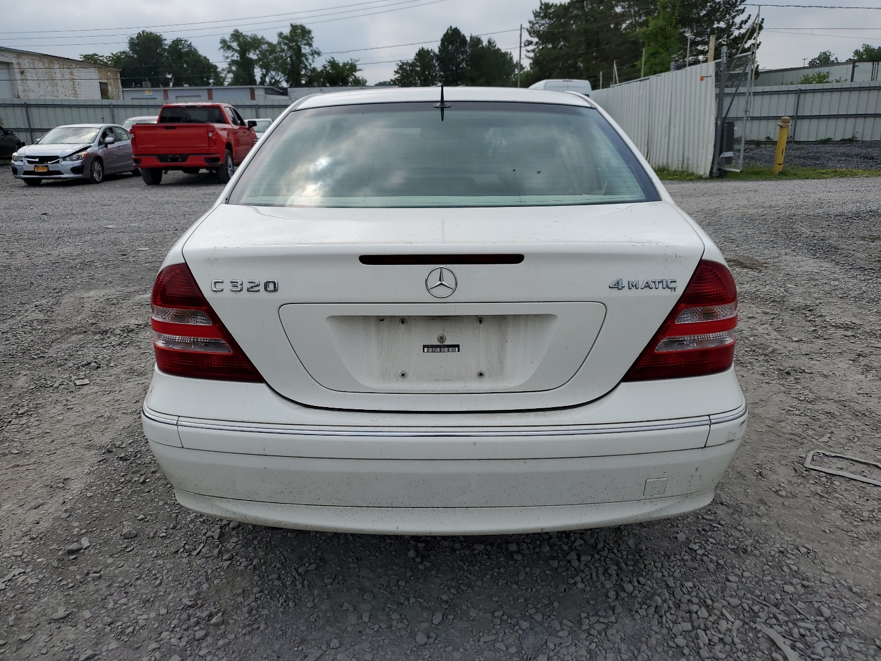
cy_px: 330
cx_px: 440
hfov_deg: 67.3
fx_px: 662
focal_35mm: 26
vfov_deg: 53.1
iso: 50
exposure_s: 1/10000
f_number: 1.5
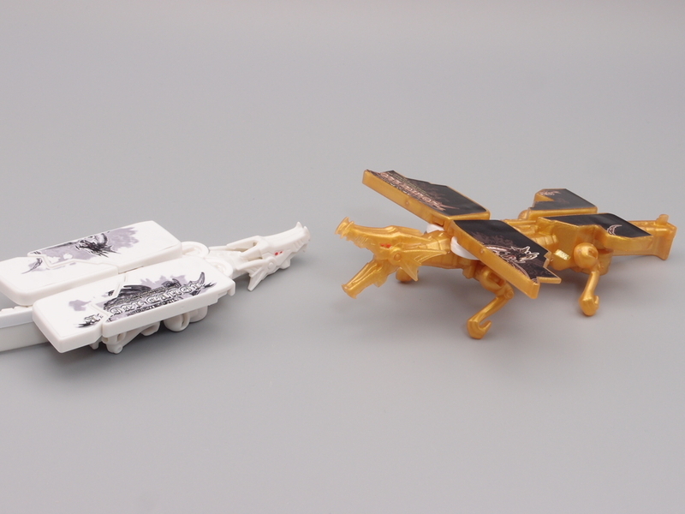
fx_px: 1187
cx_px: 342
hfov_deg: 32.2
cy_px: 257
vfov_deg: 24.4
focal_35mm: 60
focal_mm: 12.88
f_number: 8
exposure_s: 1/5
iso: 100
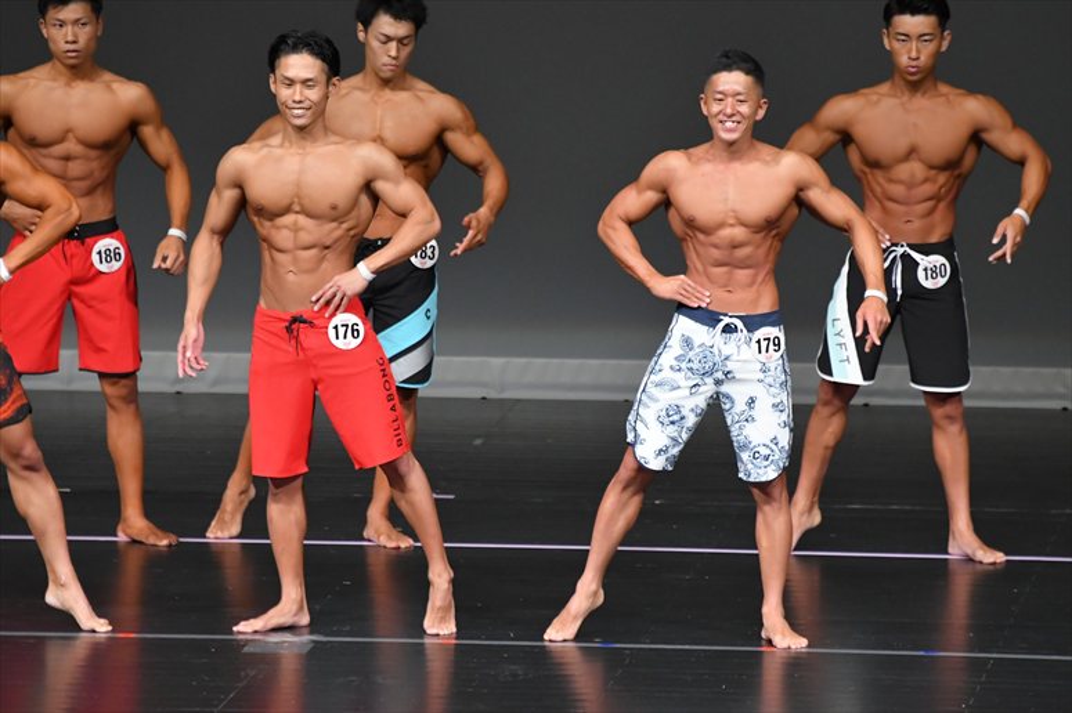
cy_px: 356
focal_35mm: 375
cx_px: 536
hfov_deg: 5.5
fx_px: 11161
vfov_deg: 3.7
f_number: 5.6
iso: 4000
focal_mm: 250
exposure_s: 1/400
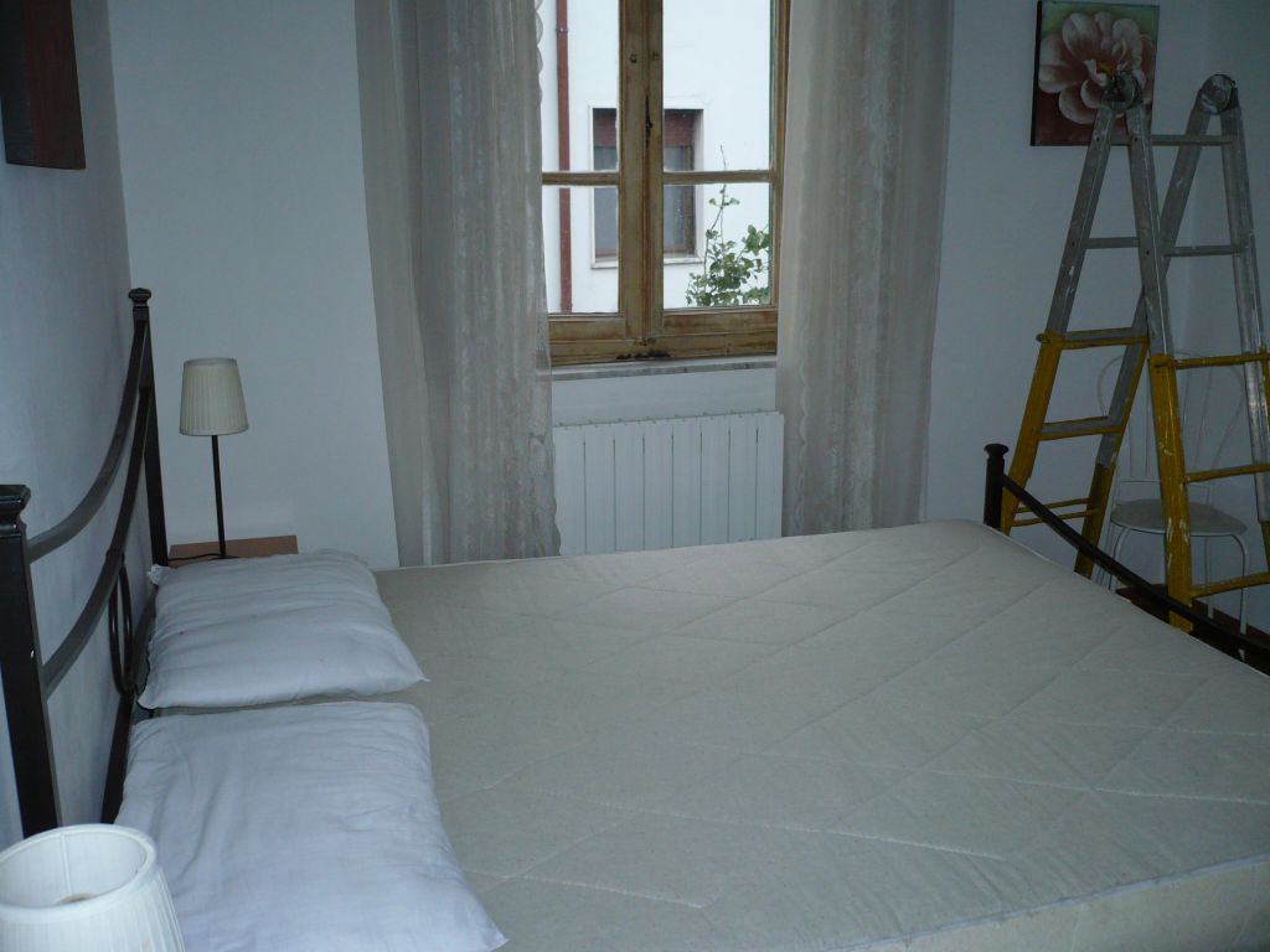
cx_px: 635
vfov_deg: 40.7
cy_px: 476
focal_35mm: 35
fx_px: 1284
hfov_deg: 52.6
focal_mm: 5.8
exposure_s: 1/30
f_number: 2.8
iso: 160
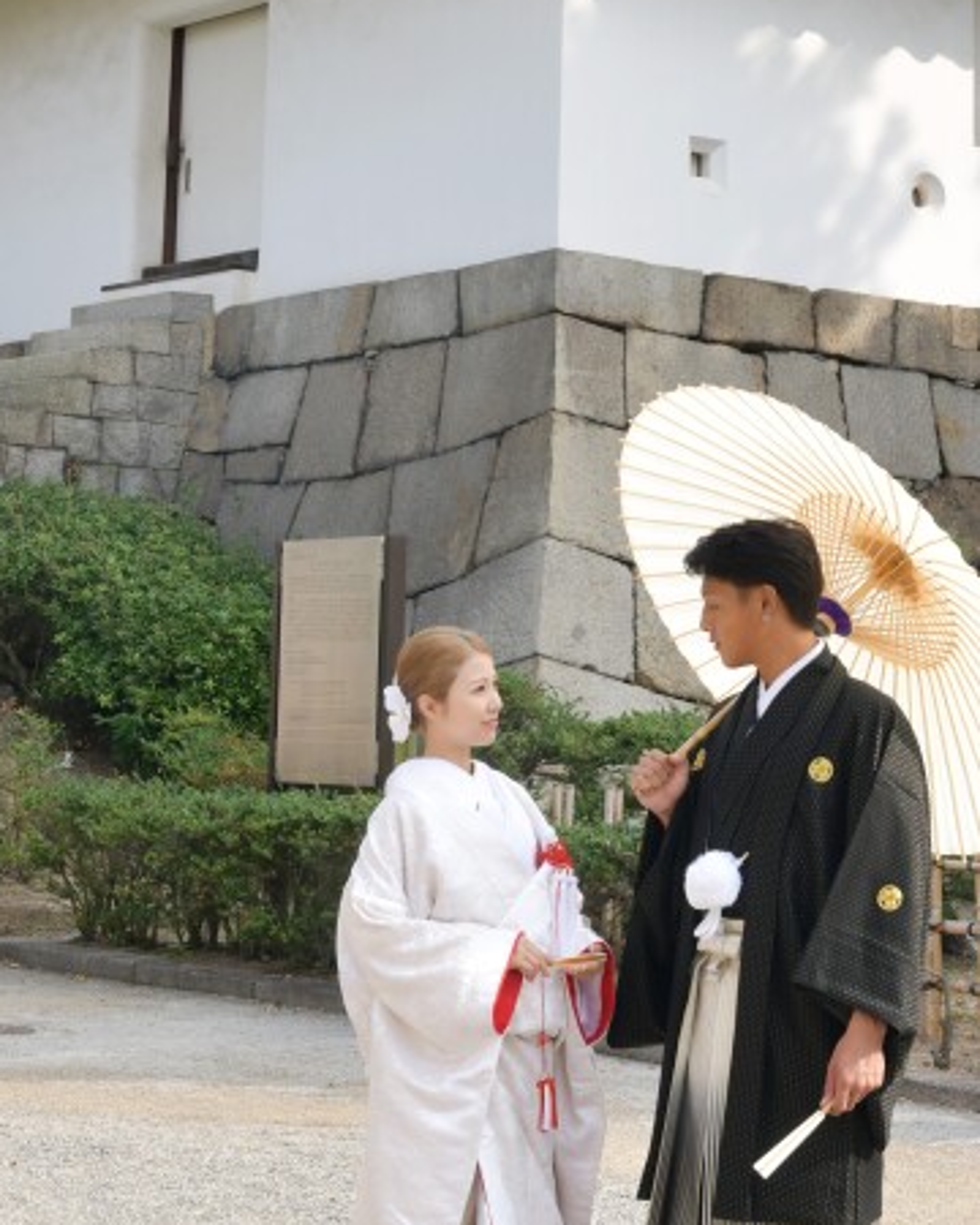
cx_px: 588
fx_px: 3626
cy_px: 177
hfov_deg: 15.4
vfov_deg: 18.9
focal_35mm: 100
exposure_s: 1/250
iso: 200
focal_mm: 40
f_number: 8
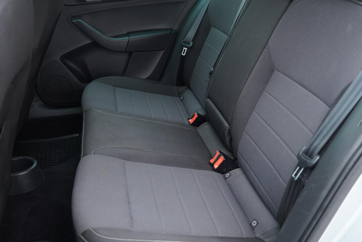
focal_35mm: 36
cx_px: 181
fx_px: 362
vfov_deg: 36.9
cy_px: 121
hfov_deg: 53.1
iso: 400
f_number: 2.8
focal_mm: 24
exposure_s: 1/40
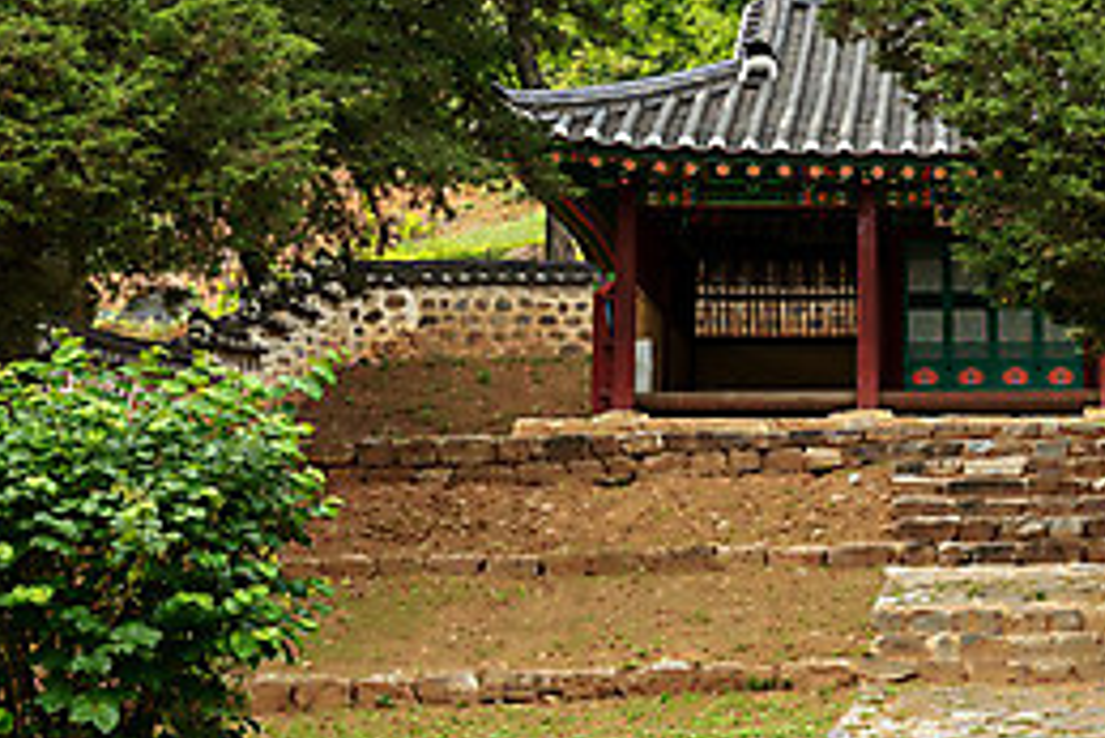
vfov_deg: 15.3
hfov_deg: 22.5
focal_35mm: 88
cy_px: 30
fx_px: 2703
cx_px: 1020
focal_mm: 38
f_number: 6.3
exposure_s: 1/320
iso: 400
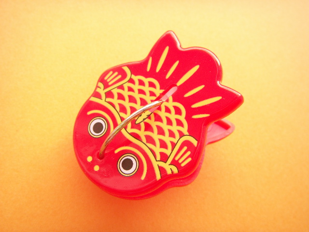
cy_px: 116
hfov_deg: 50.1
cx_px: 154
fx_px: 330
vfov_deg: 38.7
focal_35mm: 37
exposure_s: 1/40
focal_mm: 7.7
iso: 50
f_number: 3.5
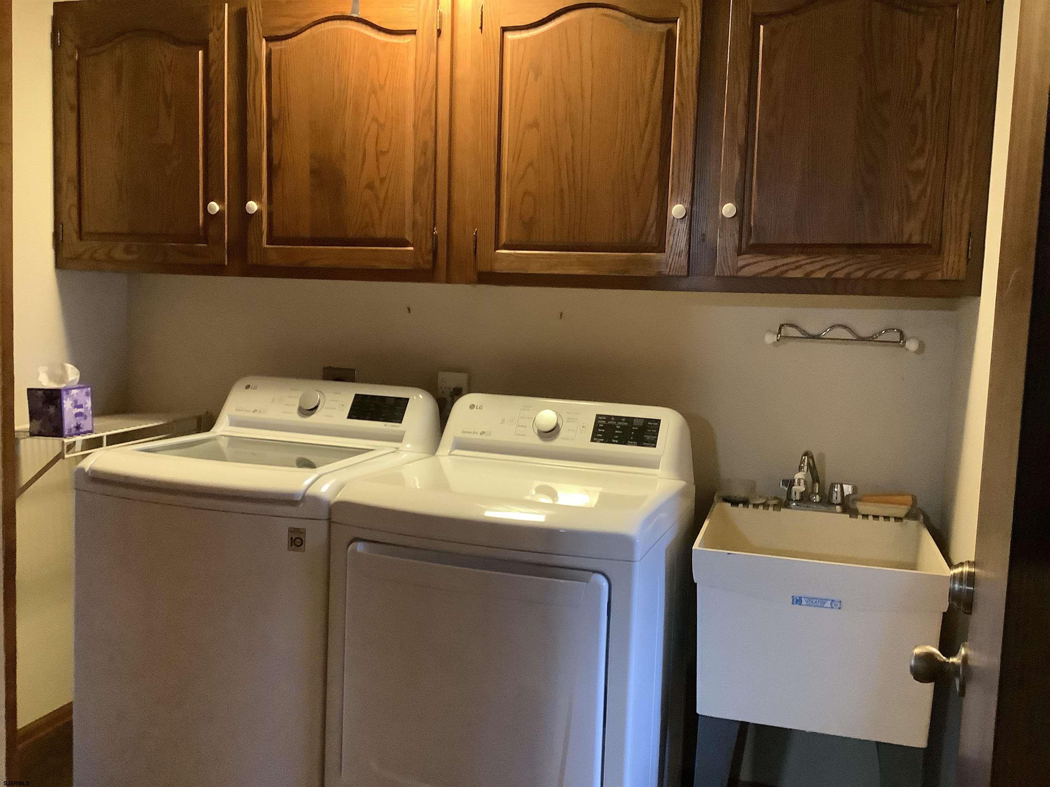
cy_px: 394
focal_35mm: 31
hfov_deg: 58.4
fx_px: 940
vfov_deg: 45.4
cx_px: 525
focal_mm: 3.3
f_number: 2.4
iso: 500
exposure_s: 1/30
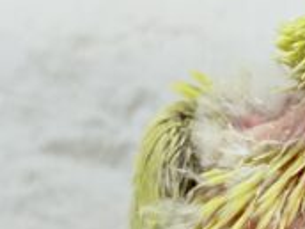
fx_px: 1701
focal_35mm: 193
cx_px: 355
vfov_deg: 7.7
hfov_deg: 10.1
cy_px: 98
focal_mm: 5.96
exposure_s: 1/100
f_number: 1.6
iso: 80
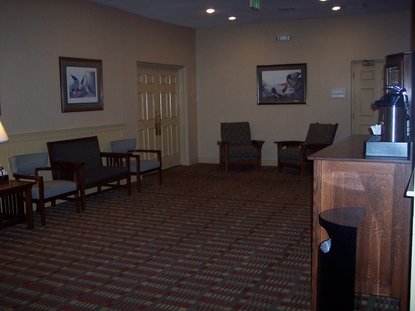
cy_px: 156
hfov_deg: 47.9
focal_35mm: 39
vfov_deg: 36.8
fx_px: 468
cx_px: 208
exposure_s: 1/60
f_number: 2.8
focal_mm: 8
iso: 100
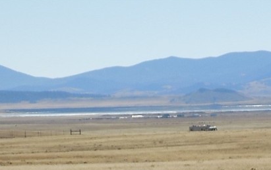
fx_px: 1891
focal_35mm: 256
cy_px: 251
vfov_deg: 5.1
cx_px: 210
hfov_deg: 8.2
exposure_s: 1/640
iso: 80
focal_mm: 17.2
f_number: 4.6
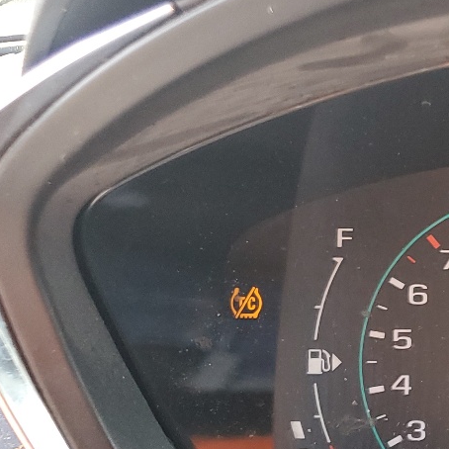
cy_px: 319
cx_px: 756
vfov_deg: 21.3
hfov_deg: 18.0
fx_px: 1189
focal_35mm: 81
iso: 94
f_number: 1.5
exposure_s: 1/120
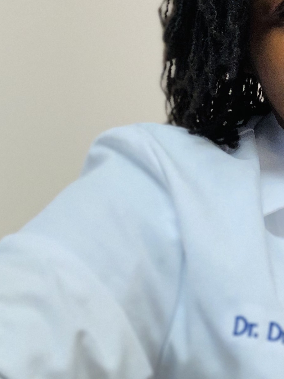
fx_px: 886
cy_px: 218
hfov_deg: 17.4
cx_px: 342
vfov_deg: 24.1
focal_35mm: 81
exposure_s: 1/40
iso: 250
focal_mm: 2.87
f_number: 2.2
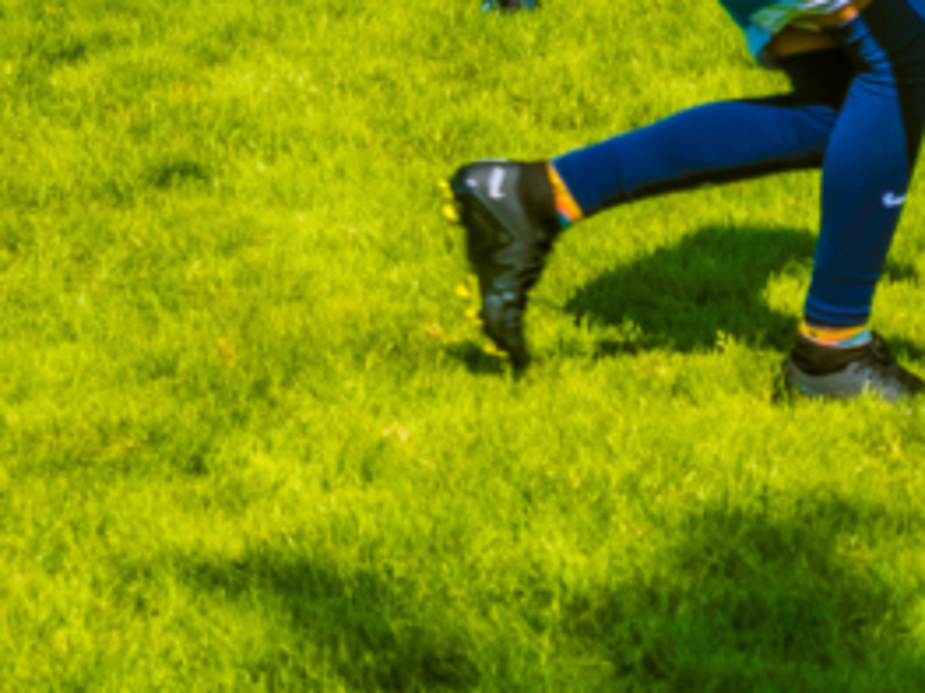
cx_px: 1417
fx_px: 6544
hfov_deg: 7.9
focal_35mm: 245
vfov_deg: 6.1
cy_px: 167
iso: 160
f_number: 5.6
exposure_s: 1/500
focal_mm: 43.2
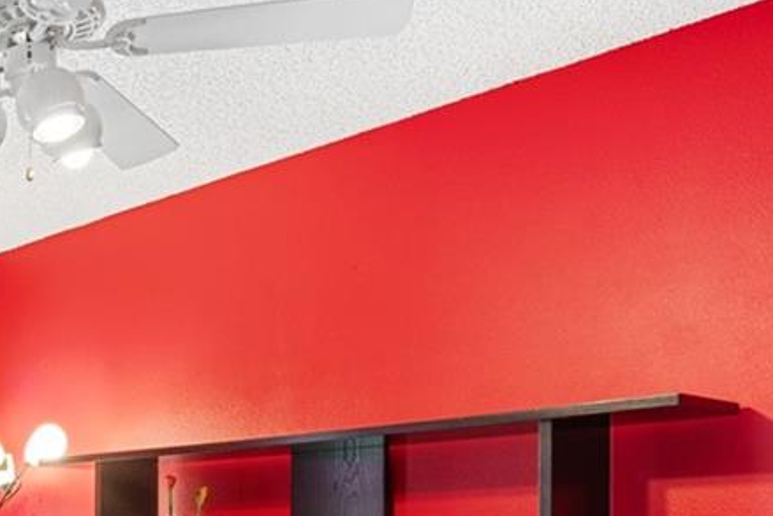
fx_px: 1095
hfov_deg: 30.2
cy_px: 564
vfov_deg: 24.7
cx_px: -248
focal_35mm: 51
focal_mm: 14
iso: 250
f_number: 9
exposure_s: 1.6
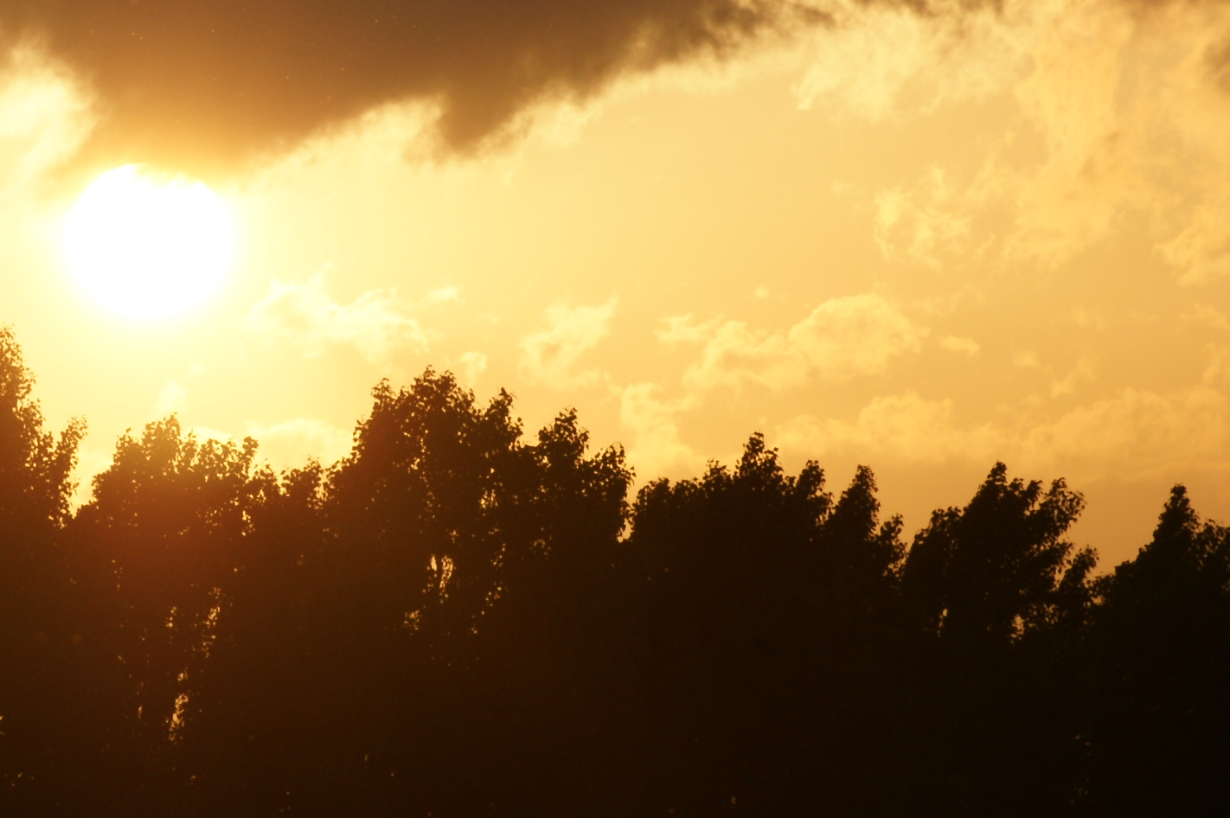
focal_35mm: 491
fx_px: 16764
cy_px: 279
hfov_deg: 4.2
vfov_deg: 2.8
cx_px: 179
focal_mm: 150
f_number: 13
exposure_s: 1/500
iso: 200
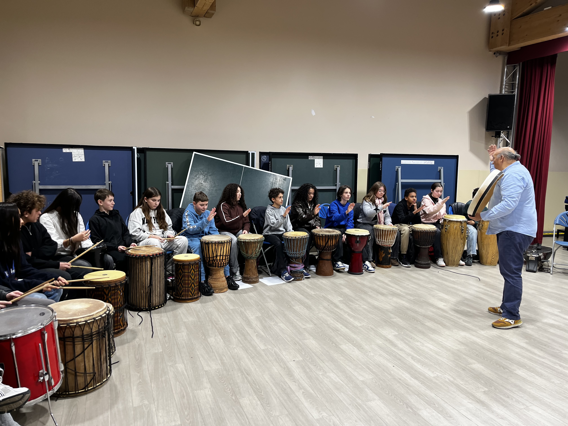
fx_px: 427
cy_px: 213
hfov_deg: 67.3
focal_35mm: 26
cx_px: 284
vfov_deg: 53.1
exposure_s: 1/100
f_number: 1.6
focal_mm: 5.1
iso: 125
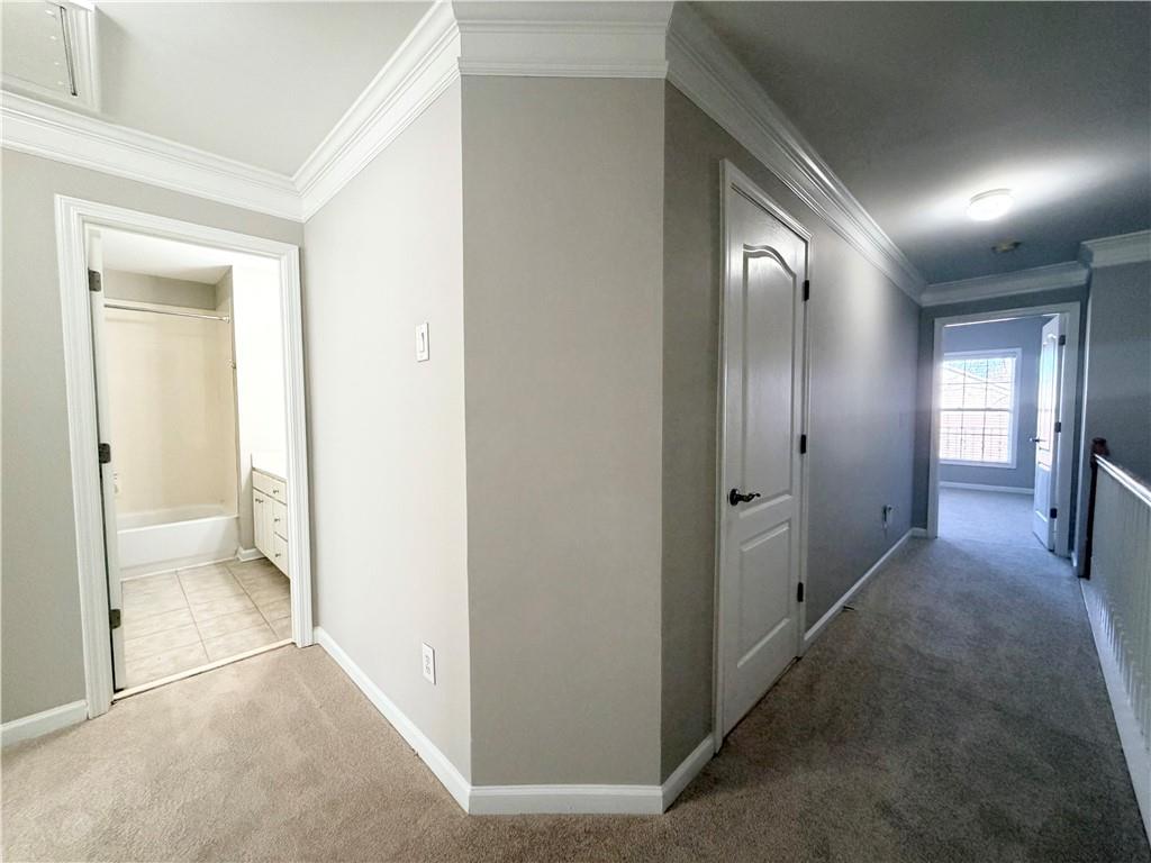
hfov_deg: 102.1
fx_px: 466
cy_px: 432
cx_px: 576
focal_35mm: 14
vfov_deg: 85.7
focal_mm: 2.22
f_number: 2.2
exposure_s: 1/60
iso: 250
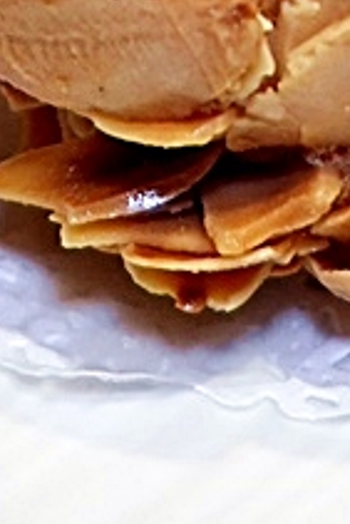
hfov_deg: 5.5
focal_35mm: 251
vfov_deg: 7.0
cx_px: 223
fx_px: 3654
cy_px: -1254
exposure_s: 1/60
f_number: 4.5
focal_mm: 34
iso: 320
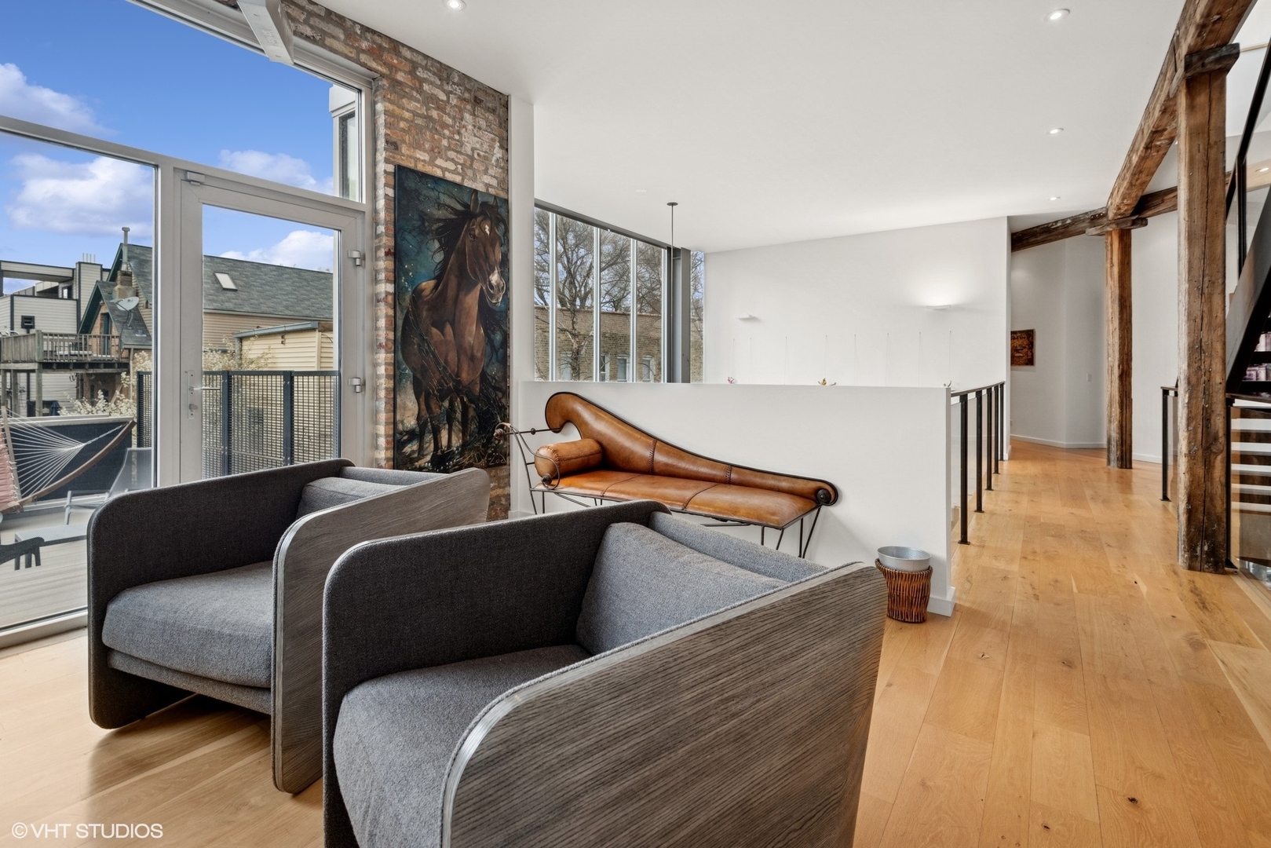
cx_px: 636
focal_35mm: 16
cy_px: 424
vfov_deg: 73.8
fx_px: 565
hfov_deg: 96.7
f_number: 8
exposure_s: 1/13
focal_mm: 16
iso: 400
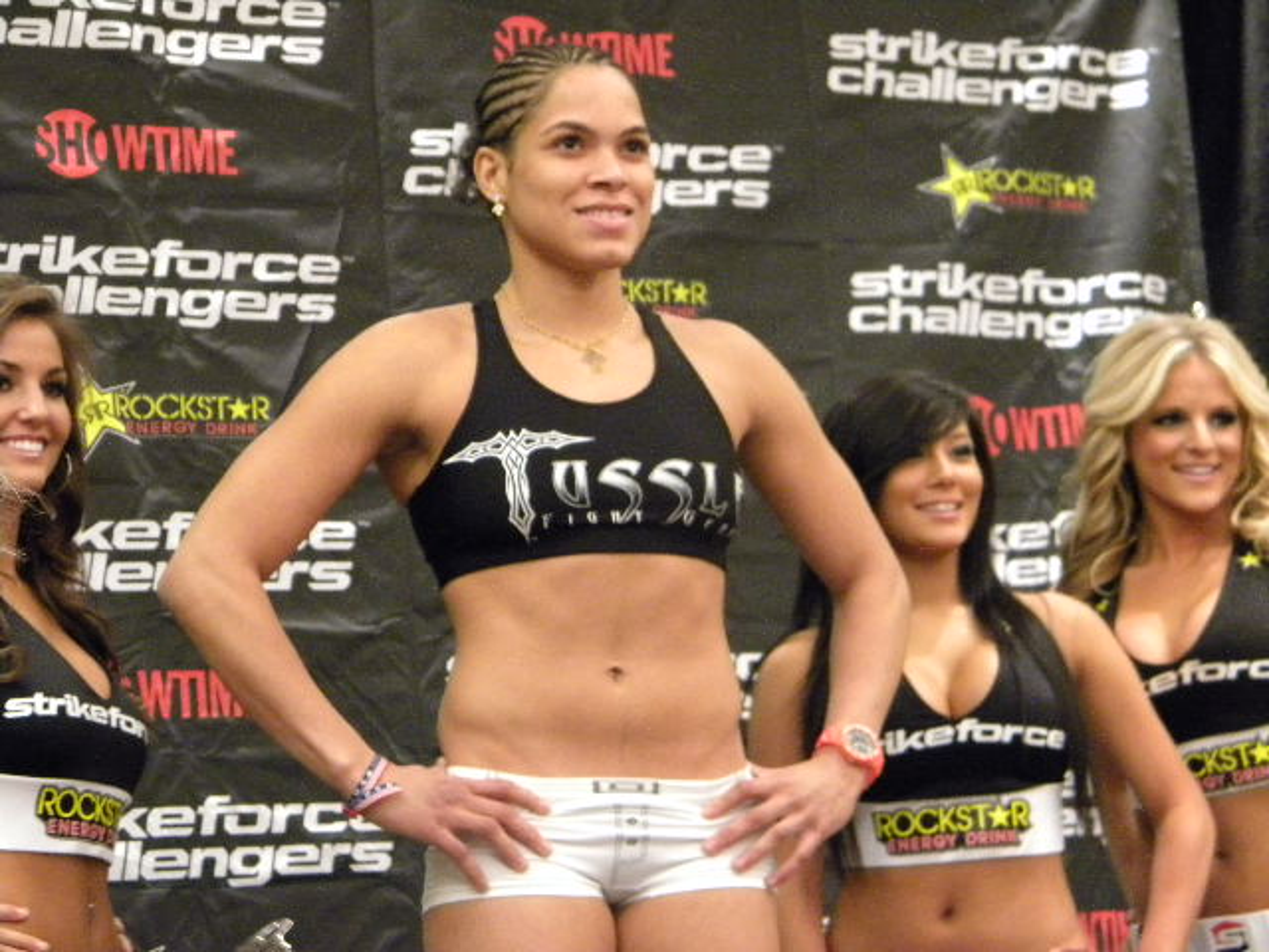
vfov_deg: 17.8
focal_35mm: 83
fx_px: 3043
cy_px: 476
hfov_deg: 23.6
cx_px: 634
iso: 800
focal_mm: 15.1
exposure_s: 1/7.4
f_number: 4.5
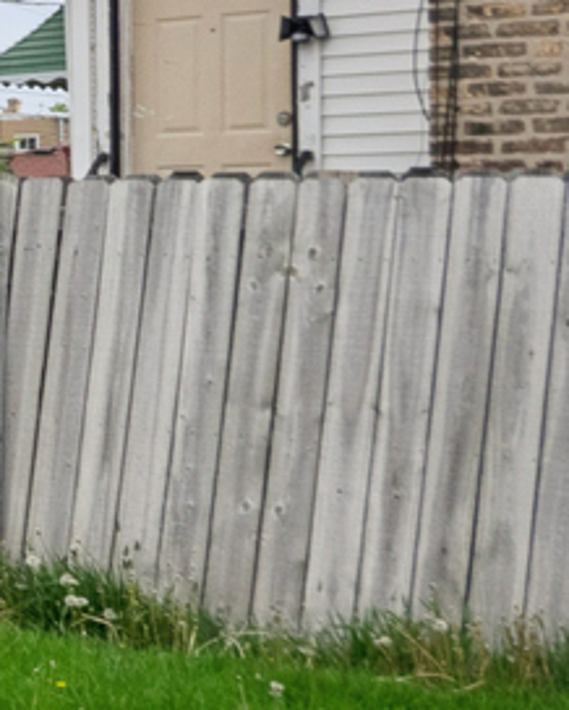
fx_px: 1766
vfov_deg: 22.6
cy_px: 232
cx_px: -1300
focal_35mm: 84
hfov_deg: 10.3
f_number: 8
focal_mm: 10
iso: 400
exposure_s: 1/500
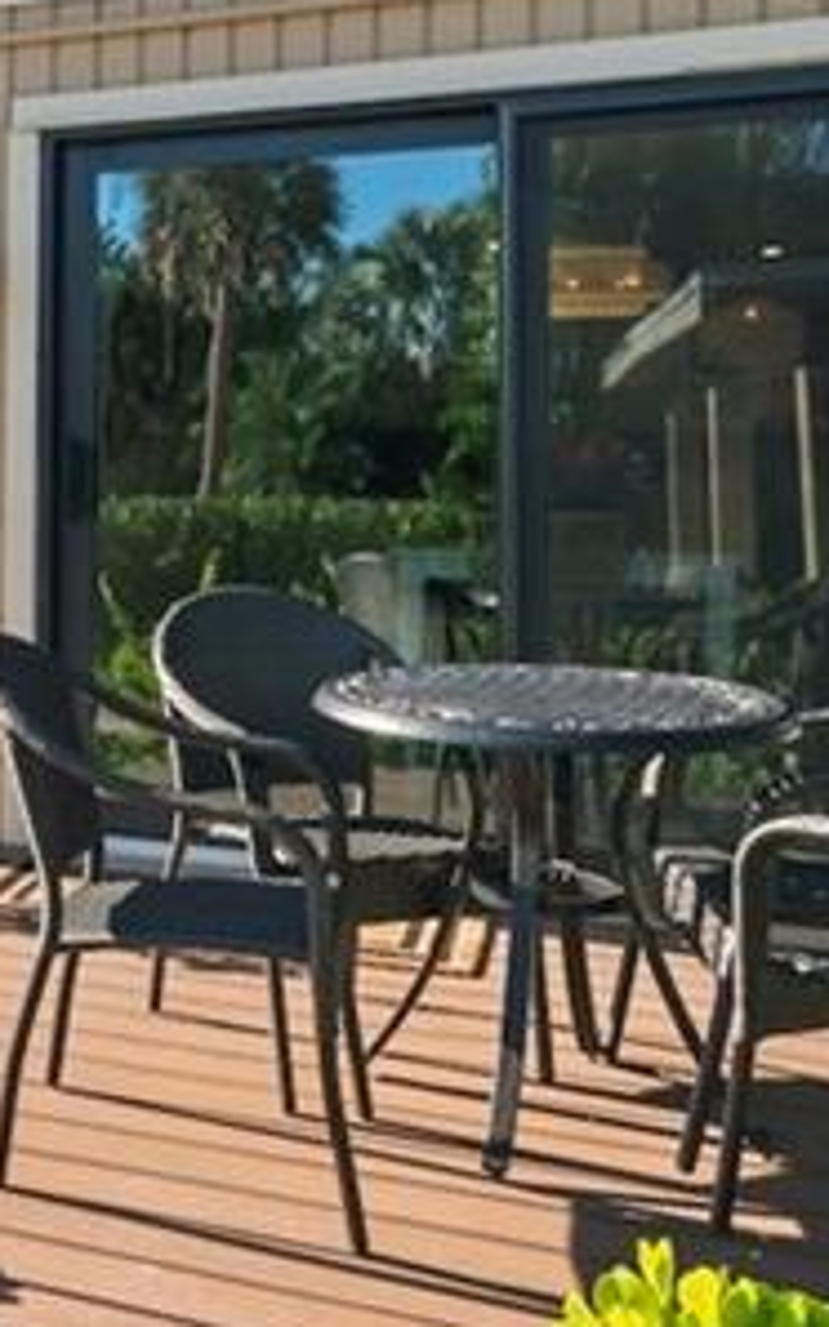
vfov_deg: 40.7
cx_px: -303
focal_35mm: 49
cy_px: 483
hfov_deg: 22.9
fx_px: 1773
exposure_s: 1/50
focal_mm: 14
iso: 400
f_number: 11
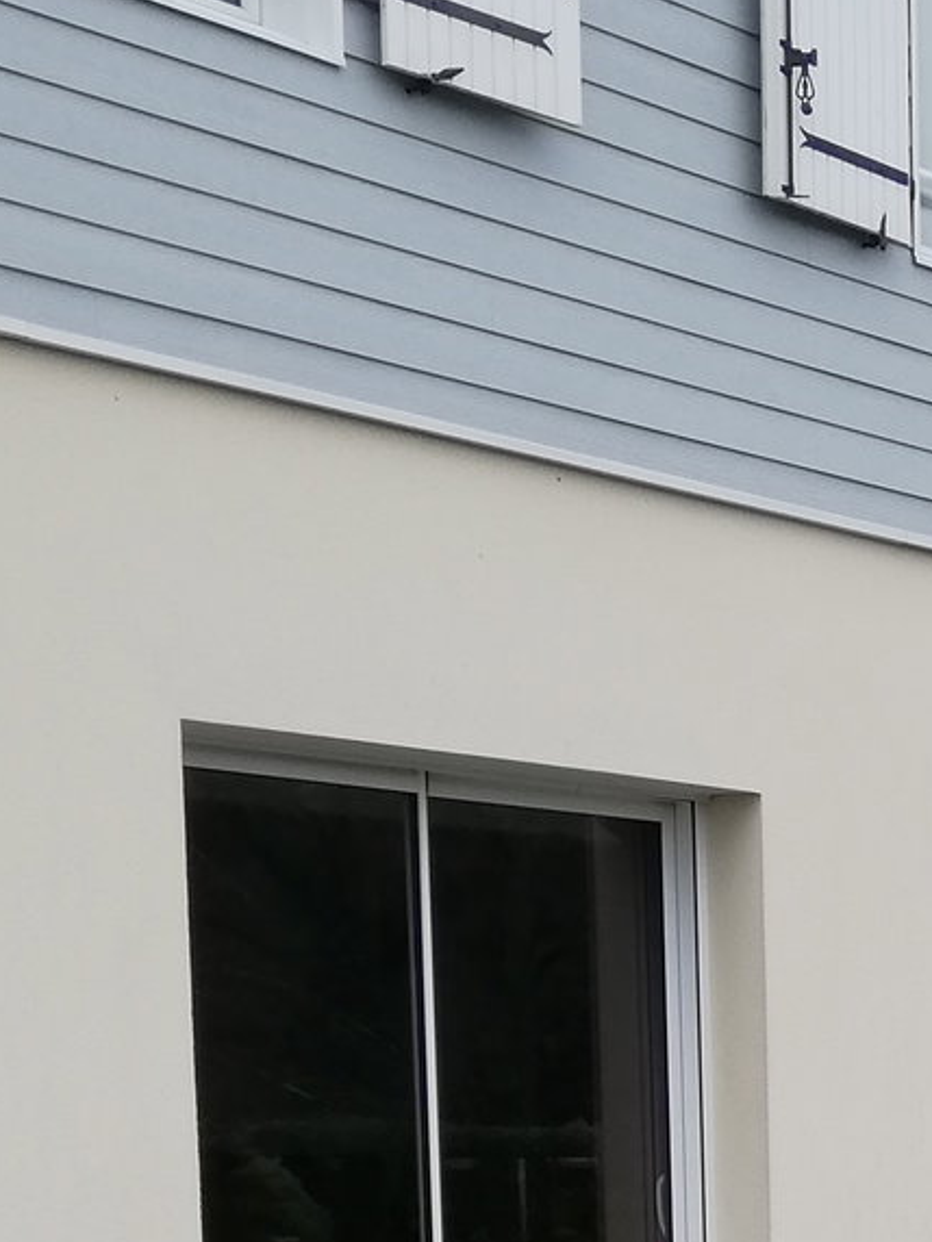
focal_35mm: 97
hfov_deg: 13.9
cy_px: 1575
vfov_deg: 18.9
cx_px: 1586
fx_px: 3482
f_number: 2.2
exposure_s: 1/100
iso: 50
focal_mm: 3.81
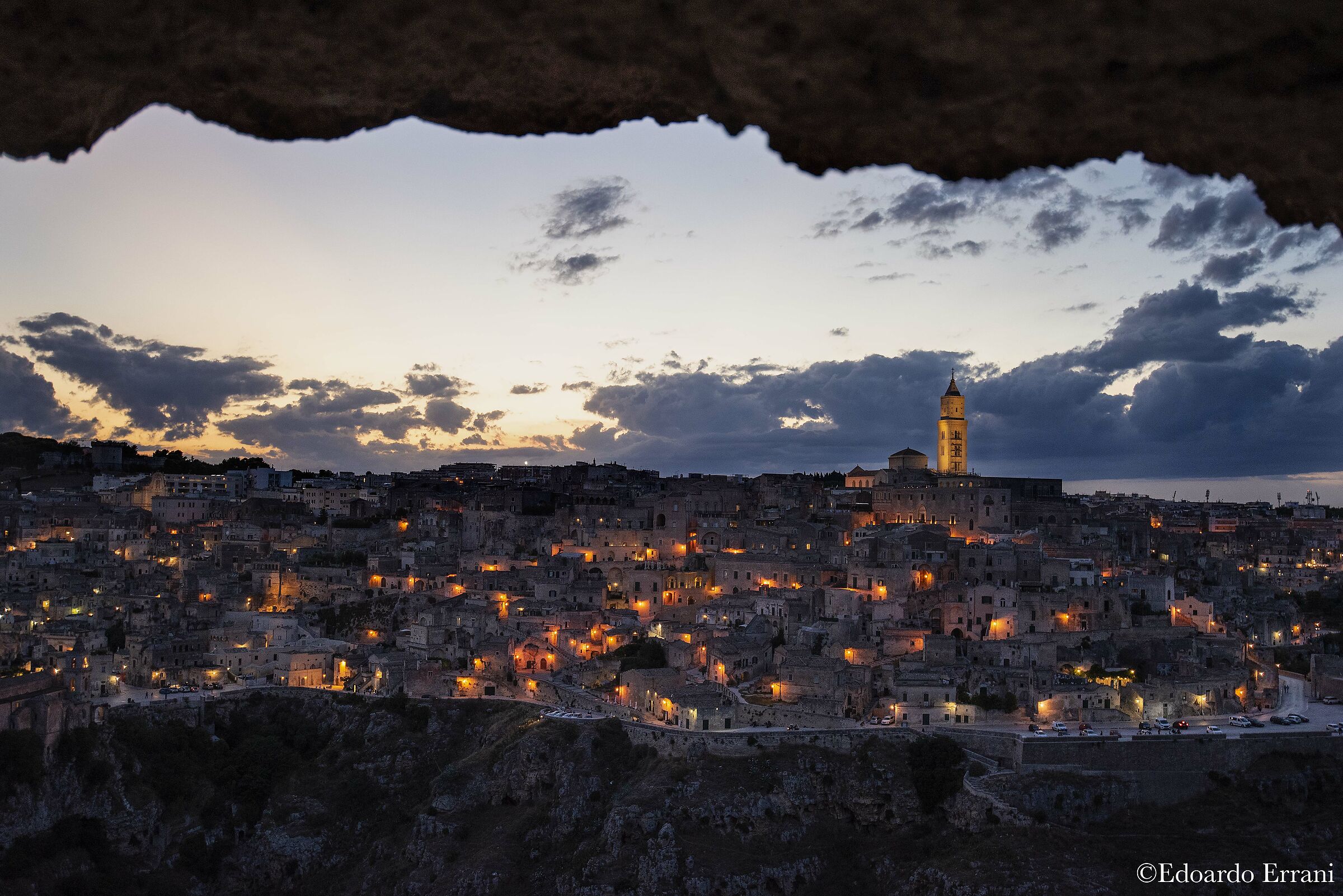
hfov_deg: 54.4
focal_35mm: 35
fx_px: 1306
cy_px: 448
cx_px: 672
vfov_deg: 37.9
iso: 1000
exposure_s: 1/60
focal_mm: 35
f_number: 4.5
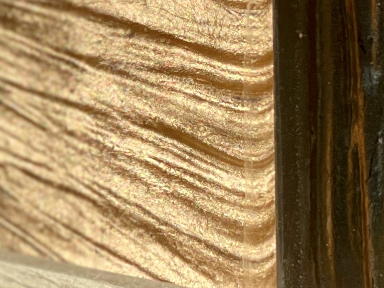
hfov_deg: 8.0
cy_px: 144
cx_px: -13
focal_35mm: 246
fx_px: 2729
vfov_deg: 6.0
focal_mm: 6
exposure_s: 1/413
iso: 32
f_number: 2
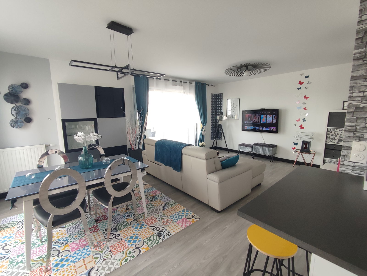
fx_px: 170
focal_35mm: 16
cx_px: 184
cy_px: 138
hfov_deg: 94.5
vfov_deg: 78.1
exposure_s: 1/100
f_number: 2.2
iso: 245
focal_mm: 1.65
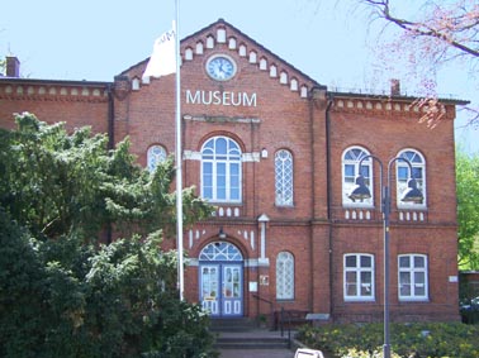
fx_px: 525
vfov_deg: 37.7
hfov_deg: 49.0
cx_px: 240
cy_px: 179
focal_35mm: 38
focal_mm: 6.3
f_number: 2.8
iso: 64
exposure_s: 1/125
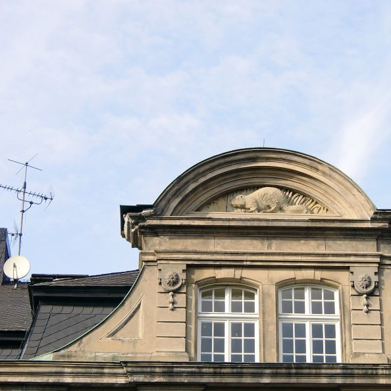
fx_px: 1521
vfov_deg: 14.7
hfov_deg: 14.6
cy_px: 197
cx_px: 258
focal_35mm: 119
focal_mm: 20.74
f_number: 4
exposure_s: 1/316
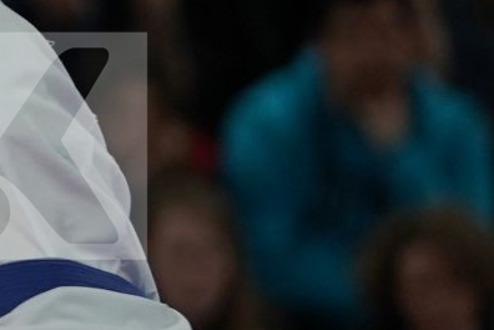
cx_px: -392
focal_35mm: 1176
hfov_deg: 1.8
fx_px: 16136
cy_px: 146
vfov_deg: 1.2
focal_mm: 173
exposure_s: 1/1000
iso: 1000
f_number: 2.8
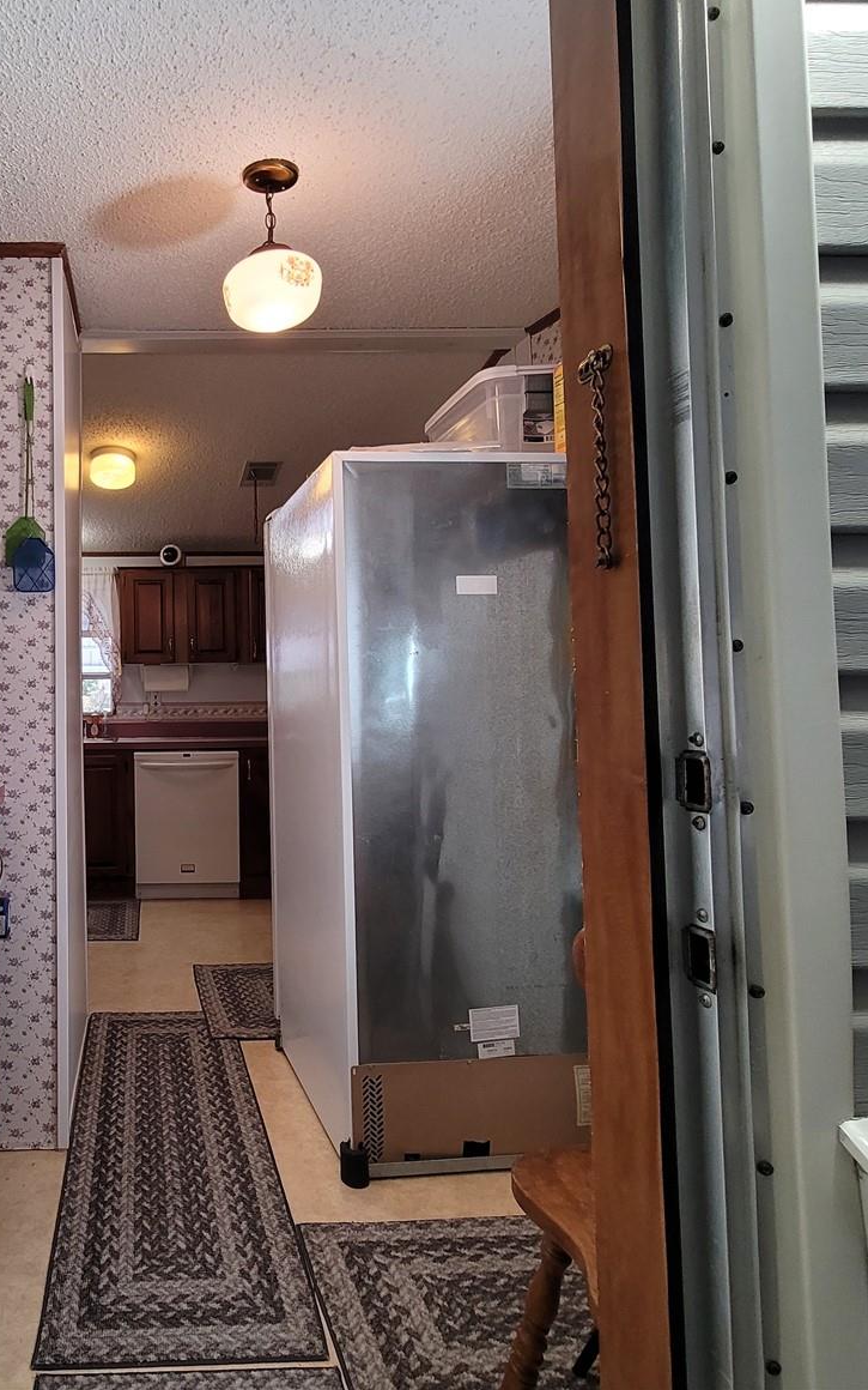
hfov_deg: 57.1
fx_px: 719
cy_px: 672
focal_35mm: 19
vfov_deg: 88.0
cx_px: 160
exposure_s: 1/60
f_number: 2.2
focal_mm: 2.2
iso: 200
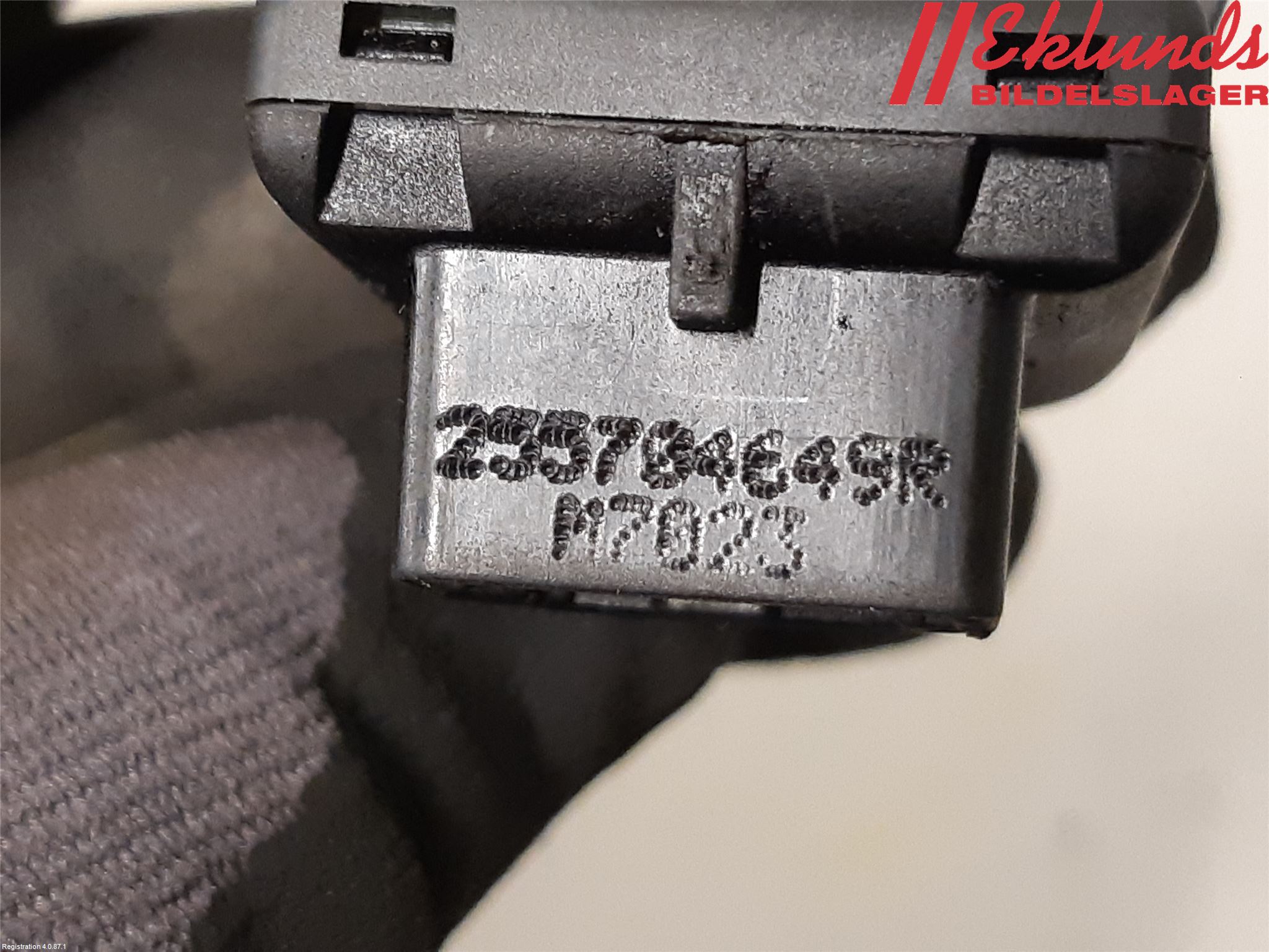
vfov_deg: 53.1
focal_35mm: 26
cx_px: 634
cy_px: 476
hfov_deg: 67.3
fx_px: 953
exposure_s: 1/33
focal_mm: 3.93
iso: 250
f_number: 1.7
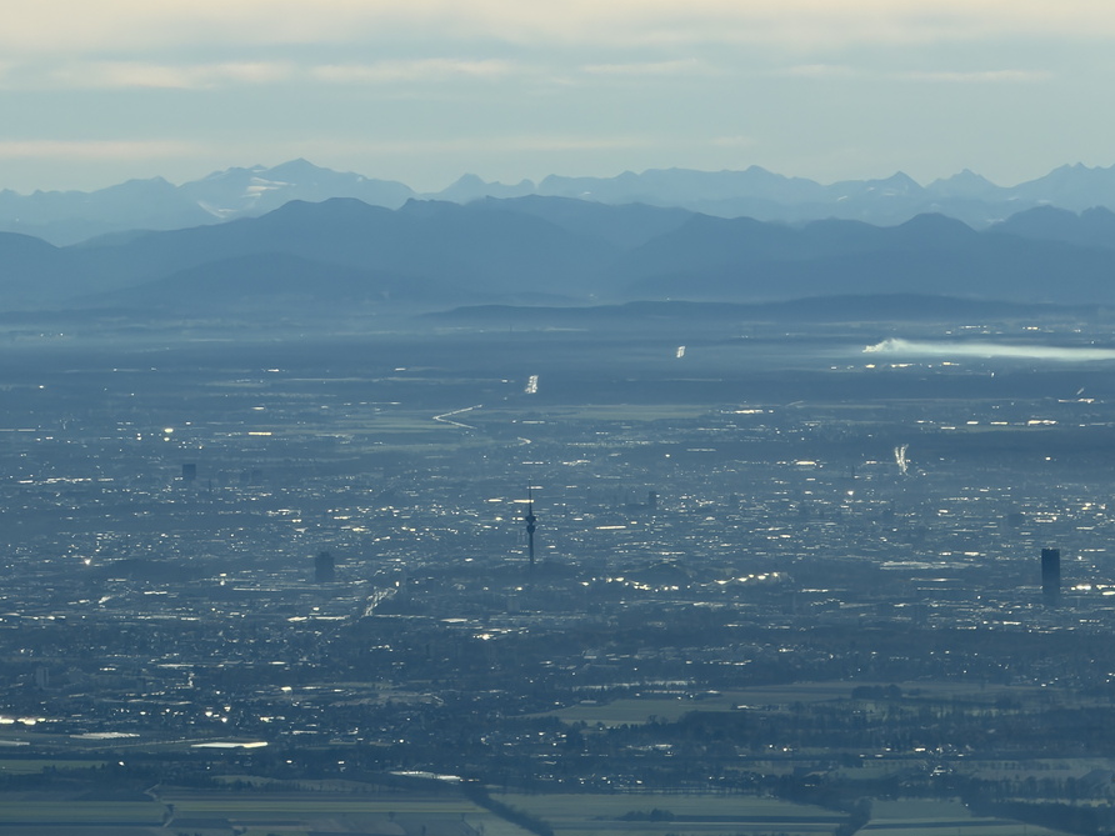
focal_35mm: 226
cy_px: 456
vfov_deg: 6.6
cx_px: 629
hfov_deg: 8.8
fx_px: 7280
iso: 20
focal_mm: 16.89
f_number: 2.8
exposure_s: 1/1274
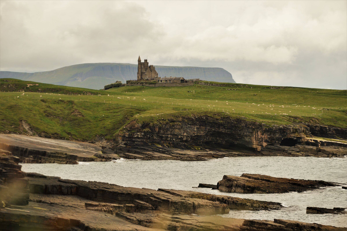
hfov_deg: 14.9
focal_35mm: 138
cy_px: 116
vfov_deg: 9.9
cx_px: 174
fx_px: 1329
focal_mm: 92
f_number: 6.3
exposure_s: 1/320
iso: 100
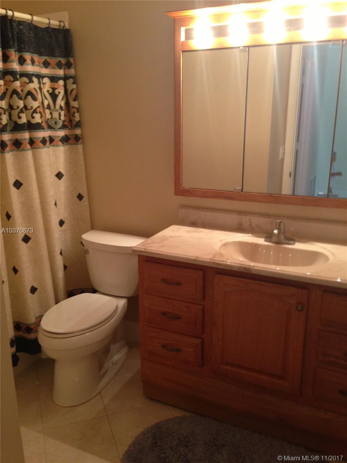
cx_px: 174
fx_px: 441
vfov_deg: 55.4
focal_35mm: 33
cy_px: 232
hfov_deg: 42.9
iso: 125
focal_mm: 4.13
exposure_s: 1/20
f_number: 2.4
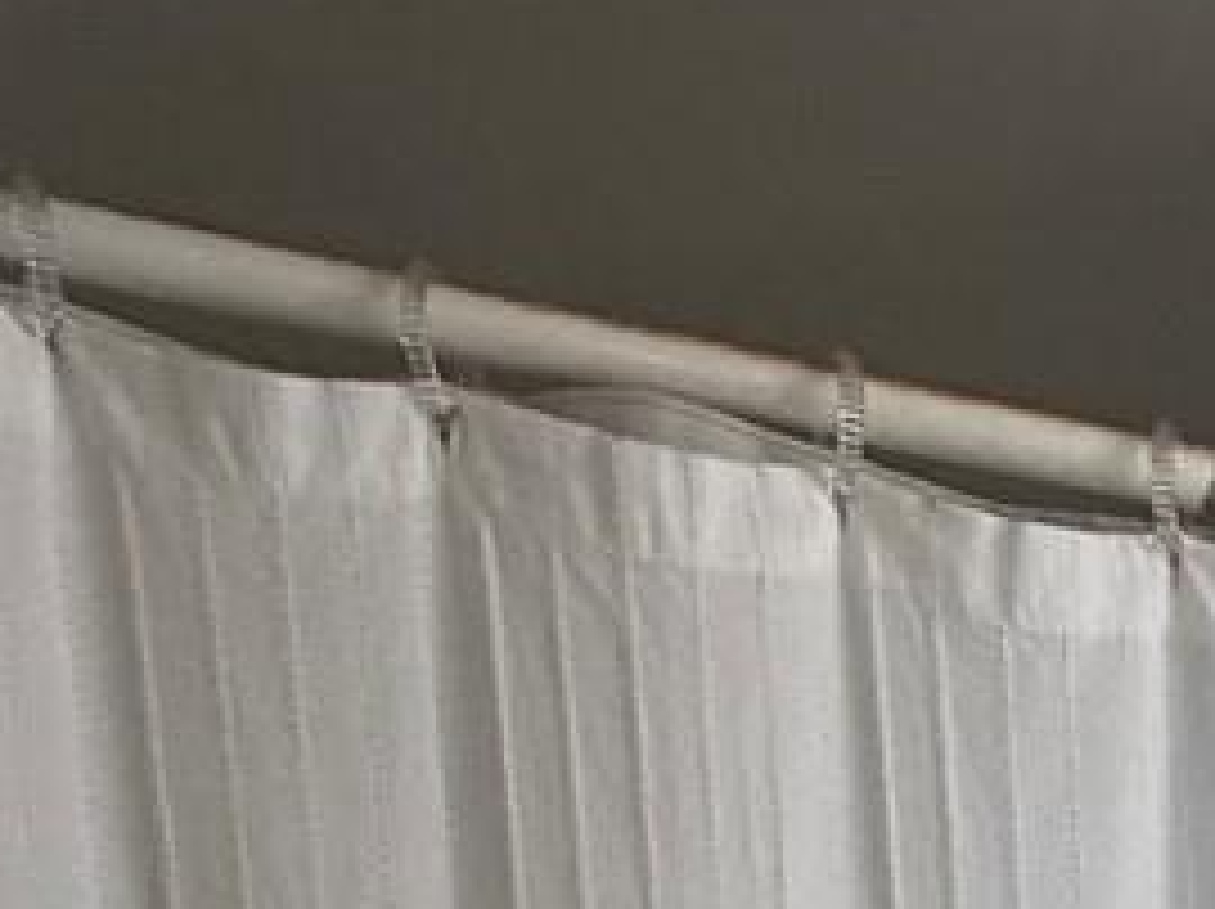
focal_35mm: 83
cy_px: 2498
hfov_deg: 19.7
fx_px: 2911
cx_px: 1944
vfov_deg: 12.0
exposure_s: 1/120
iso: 160
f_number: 2.2
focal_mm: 2.22
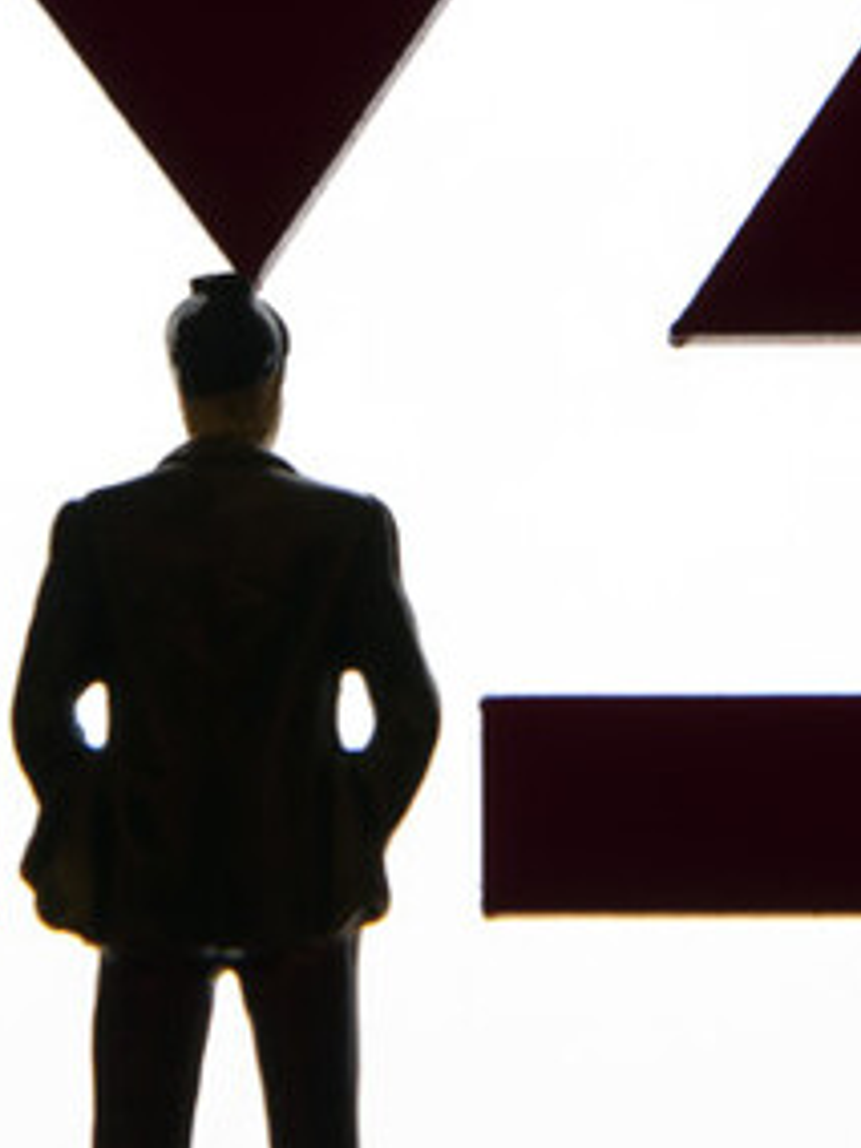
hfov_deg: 5.2
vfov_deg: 7.0
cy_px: 222
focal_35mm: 284
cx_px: 263
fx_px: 9419
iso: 64
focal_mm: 70
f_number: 13
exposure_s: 1/8
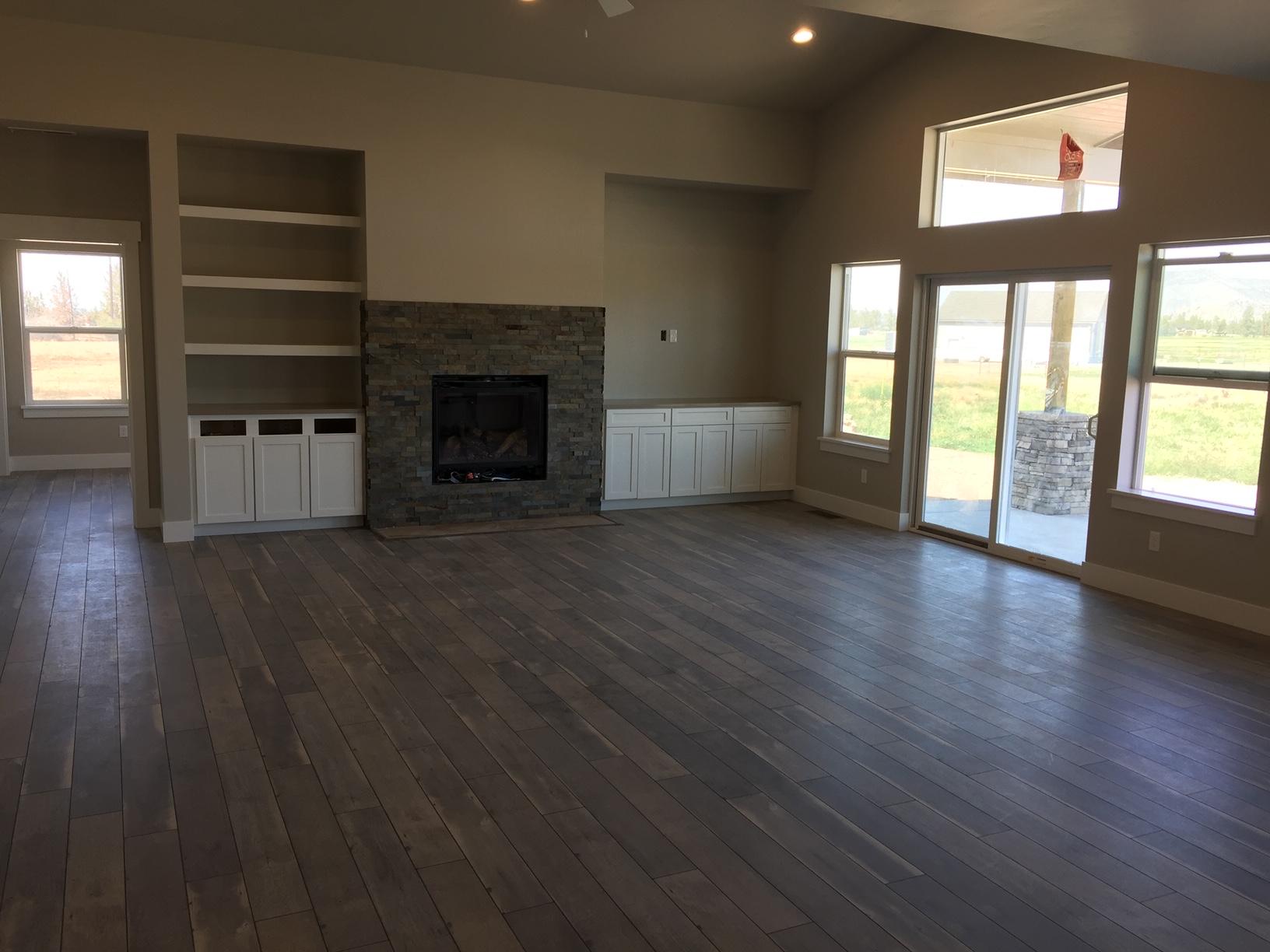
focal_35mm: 29
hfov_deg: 61.7
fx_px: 1064
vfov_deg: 48.2
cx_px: 635
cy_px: 476
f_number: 2.2
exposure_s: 1/60
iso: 32
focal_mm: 4.15
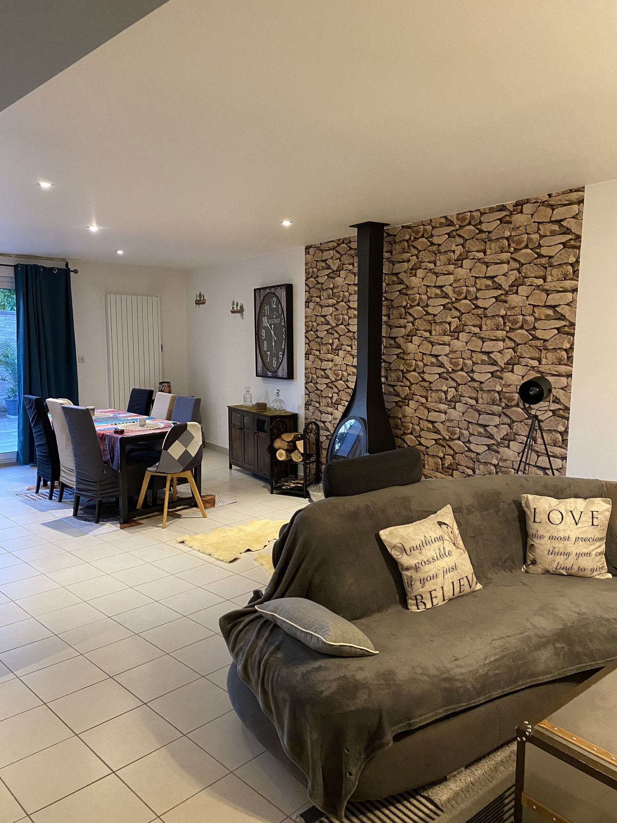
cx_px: 308
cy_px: 412
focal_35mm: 26
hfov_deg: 53.1
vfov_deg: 67.3
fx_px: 618
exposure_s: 1/50
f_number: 1.8
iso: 500
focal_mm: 4.25
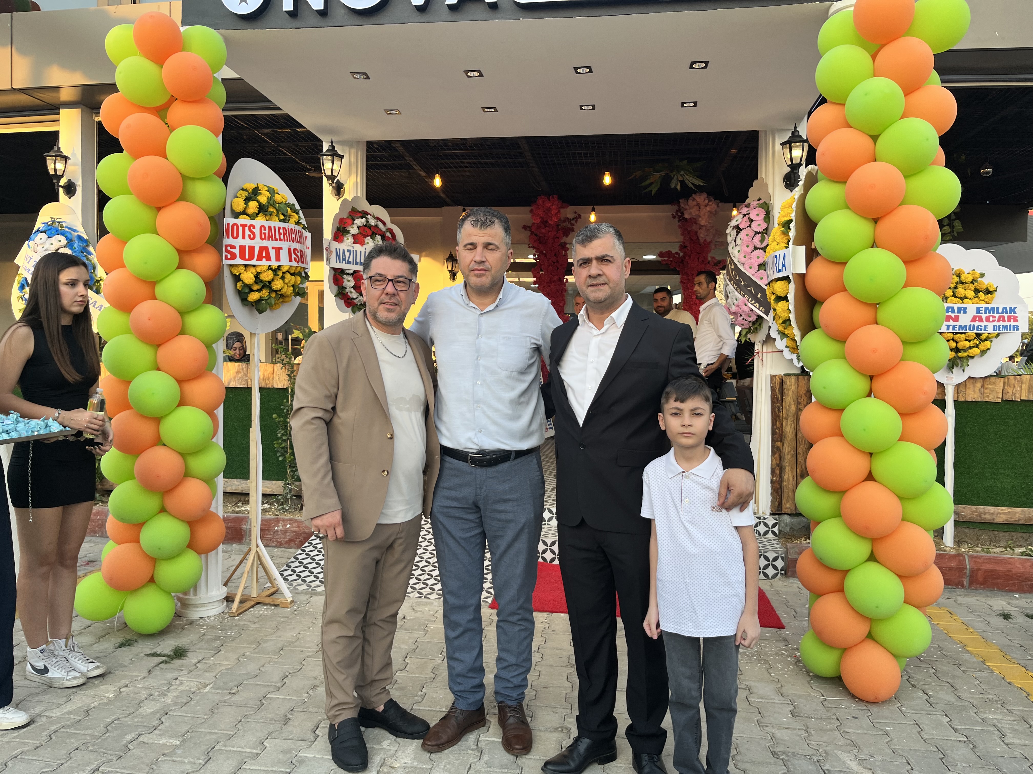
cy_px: 387
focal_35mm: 26
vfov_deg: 53.1
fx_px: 776
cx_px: 516
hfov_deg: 67.3
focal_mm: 5.1
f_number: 1.6
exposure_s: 1/151
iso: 40
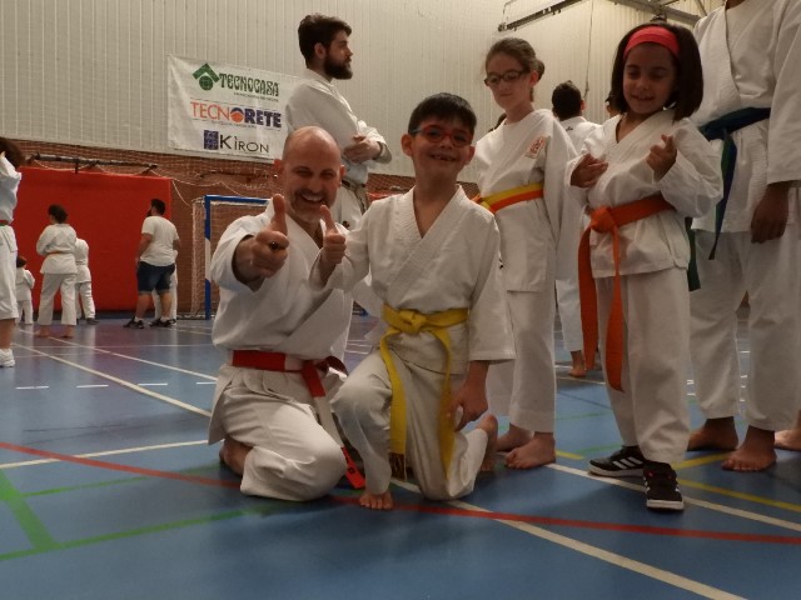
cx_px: 400
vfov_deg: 42.9
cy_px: 300
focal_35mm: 33
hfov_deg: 55.4
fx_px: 764
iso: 1600
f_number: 6.4
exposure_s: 1/160
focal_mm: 5.9
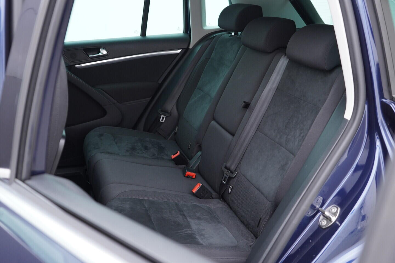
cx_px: 198
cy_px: 132
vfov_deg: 36.9
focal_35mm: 36
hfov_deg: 53.1
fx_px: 395
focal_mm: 24
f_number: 2.8
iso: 250
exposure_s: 1/40
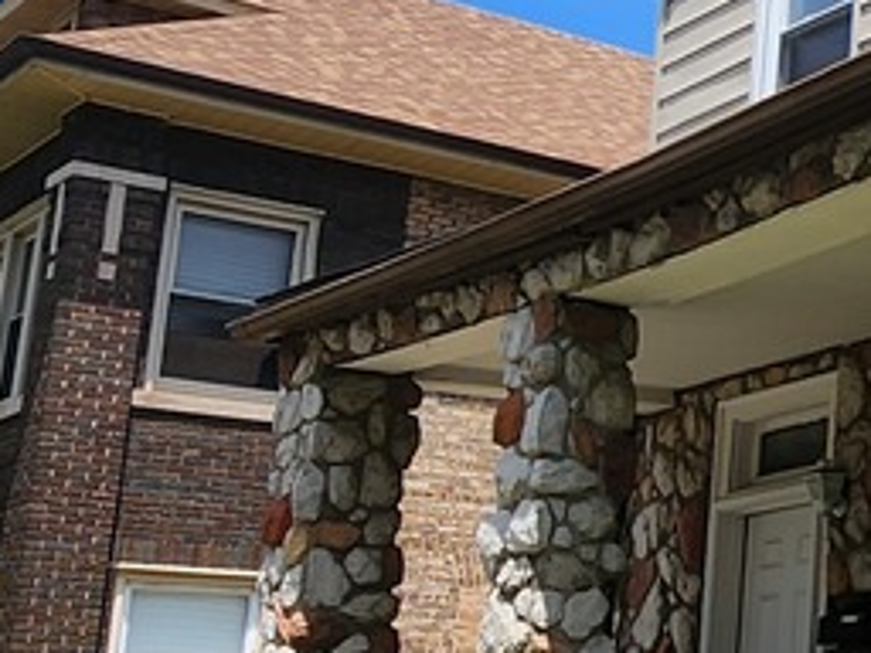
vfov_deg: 20.2
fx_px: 1837
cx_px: 1487
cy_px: 350
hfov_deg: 20.5
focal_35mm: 73
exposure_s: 1/1751
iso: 50
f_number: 2.2
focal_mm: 2.2
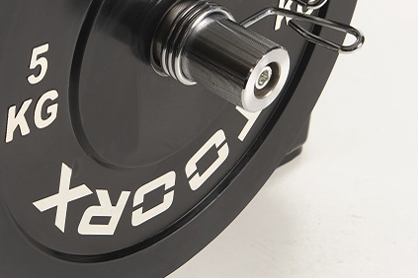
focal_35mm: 142
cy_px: 7
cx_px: 71
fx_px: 1649
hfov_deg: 14.4
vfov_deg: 9.6
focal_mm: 50
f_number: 9
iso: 125
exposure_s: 1/200
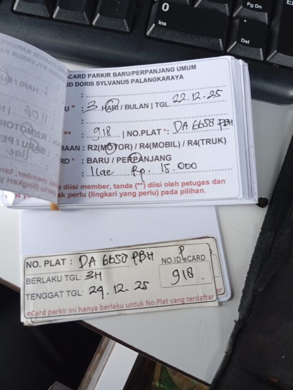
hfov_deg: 51.5
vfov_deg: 65.2
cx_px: 146
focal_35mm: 27
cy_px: 195
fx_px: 304
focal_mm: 3.98
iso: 107
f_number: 1.8
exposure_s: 1/50
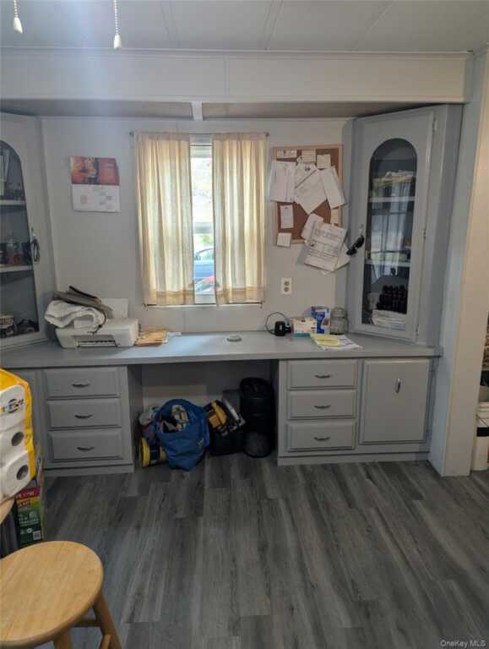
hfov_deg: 57.0
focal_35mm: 24
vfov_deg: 71.5
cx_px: 244
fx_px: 451
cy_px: 324
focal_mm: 6.81
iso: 149
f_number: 1.85
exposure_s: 1/60
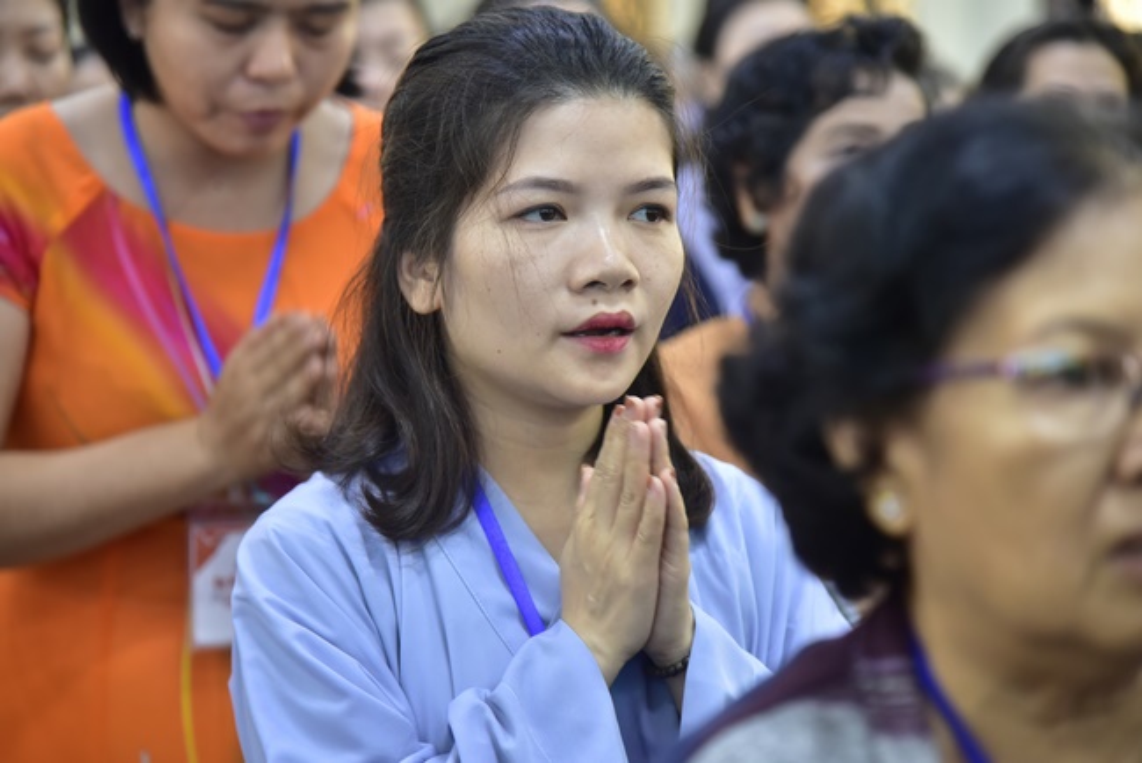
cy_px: 382
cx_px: 571
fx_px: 3808
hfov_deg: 17.1
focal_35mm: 120
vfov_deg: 11.4
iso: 1600
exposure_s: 1/40
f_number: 4
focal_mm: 120
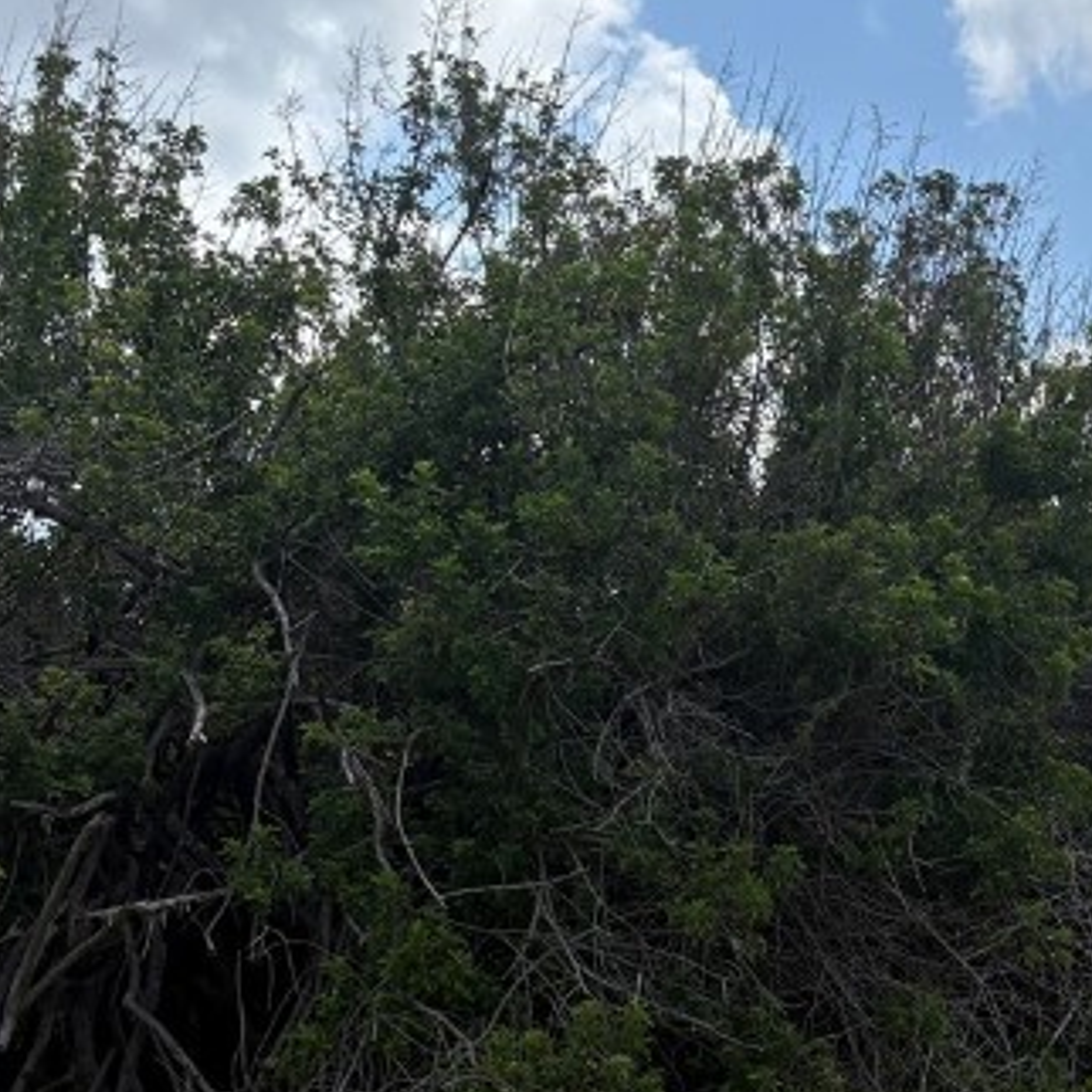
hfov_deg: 23.0
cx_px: 1014
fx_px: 2605
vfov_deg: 22.9
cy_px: 1048
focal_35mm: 73
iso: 50
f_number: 1.6
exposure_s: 1/4329
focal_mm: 5.96
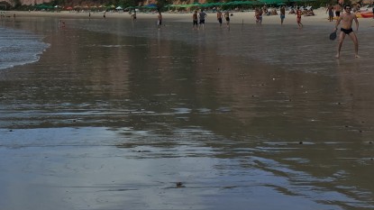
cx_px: 87
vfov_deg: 15.3
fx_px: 773
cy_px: 15
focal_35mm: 78
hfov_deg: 26.8
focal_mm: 4.15
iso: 25
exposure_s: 1/1425
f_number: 2.2
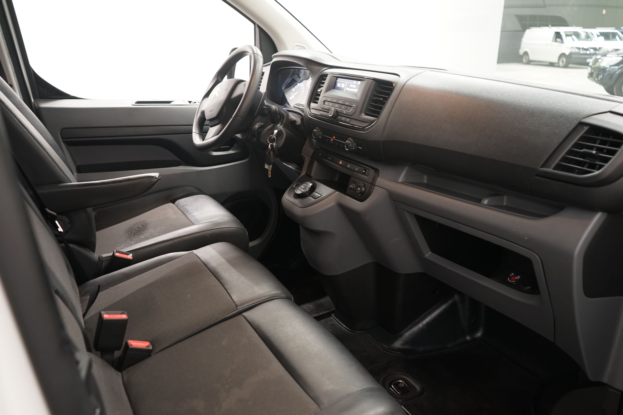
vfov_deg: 46.4
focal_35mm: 28
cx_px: 312
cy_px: 208
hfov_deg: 65.5
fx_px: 485
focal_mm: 28
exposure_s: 1/6
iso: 800
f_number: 5
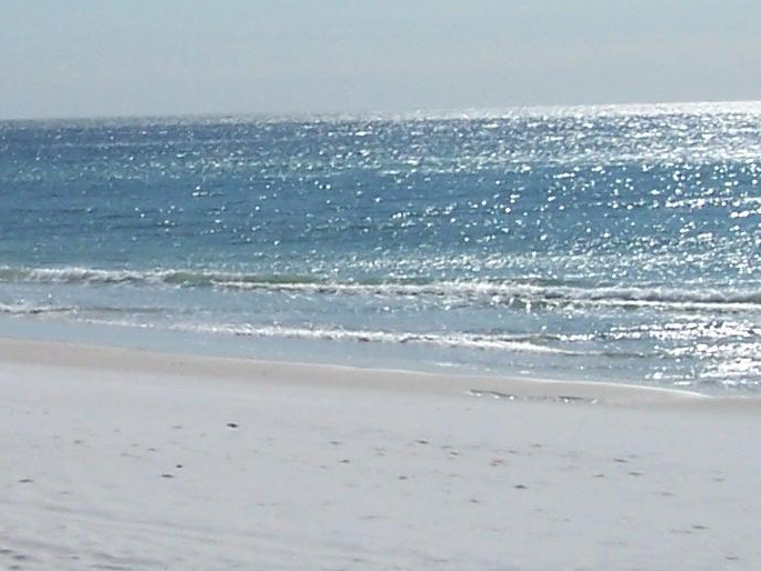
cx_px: -91
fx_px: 2792
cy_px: 172
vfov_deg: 11.7
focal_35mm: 127
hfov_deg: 15.1
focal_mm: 5.6
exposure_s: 1/1500
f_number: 5.6
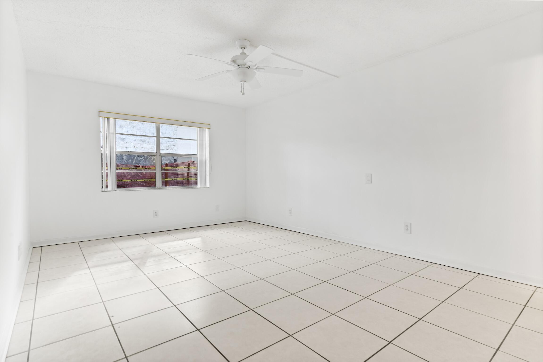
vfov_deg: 67.4
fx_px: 272
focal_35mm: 18
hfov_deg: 90.0
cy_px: 181
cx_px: 272
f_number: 8
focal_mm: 18
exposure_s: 1/4
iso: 200
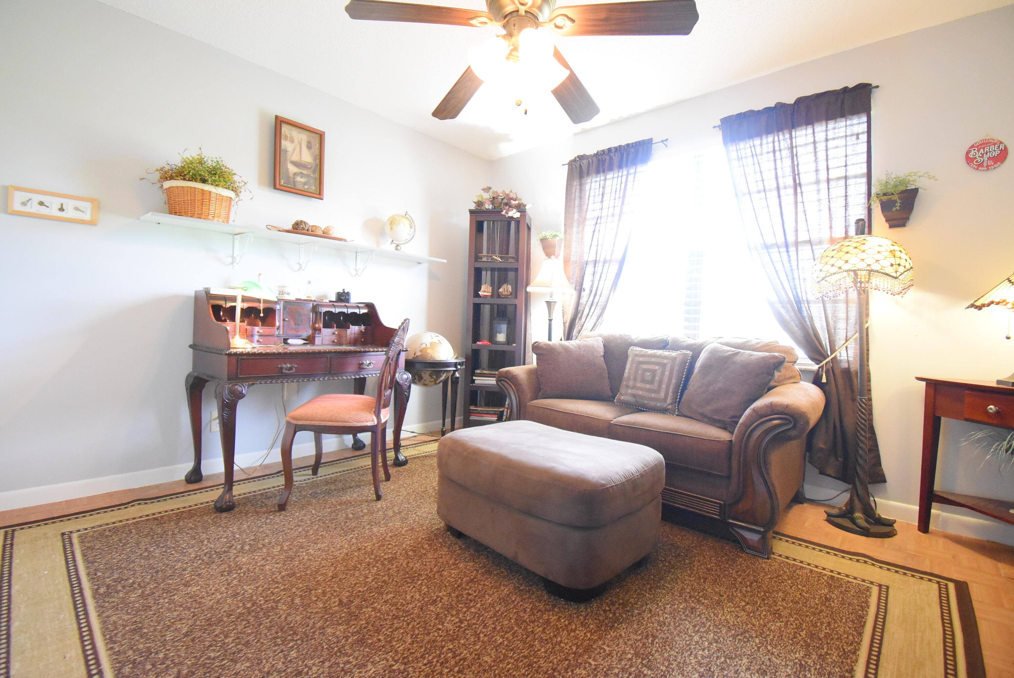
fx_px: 423
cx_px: 507
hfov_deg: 100.3
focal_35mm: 15
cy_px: 339
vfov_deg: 77.4
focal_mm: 10
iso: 5000
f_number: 4.5
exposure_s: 1/60
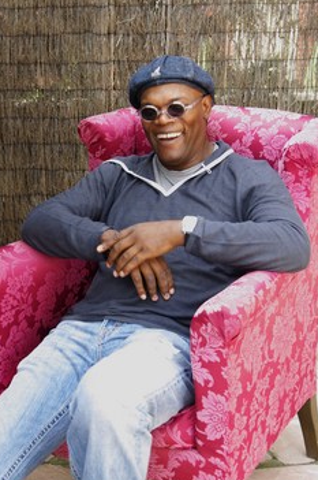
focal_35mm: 74
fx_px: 978
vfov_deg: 27.5
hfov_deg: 18.5
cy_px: 246
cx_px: 153
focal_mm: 43
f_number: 6.7
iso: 400
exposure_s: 1/60
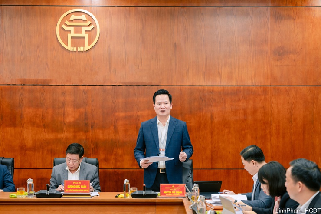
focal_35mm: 70
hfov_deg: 28.8
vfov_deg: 19.4
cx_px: 160
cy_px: 107
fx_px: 624
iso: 1600
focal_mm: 70
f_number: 4
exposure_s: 1/160
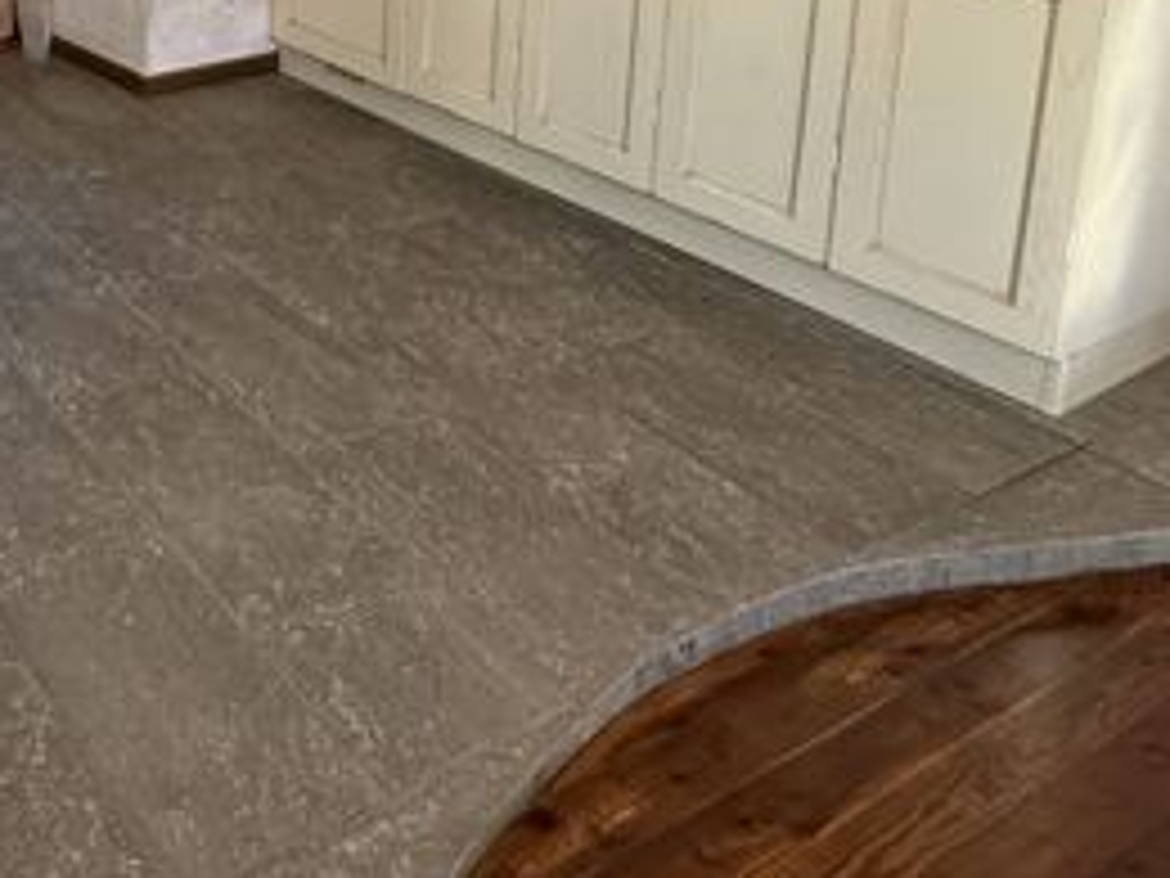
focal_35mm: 38
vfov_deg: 33.0
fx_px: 1284
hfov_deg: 43.4
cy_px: -90
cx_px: 56
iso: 250
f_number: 2.2
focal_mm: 2.22
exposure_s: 1/99
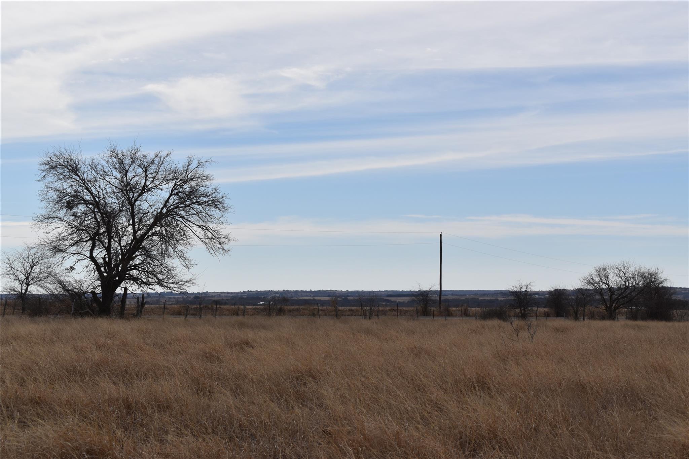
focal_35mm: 78
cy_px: 230
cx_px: 344
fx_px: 1493
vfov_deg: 17.5
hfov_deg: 26.0
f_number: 10
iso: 100
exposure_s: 1/400
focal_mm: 52
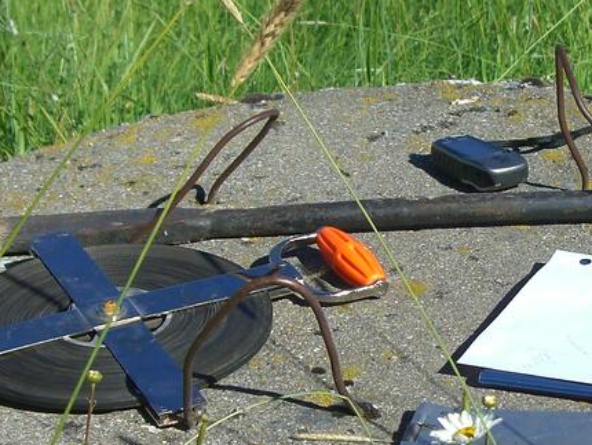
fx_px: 2019
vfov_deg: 12.5
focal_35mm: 118
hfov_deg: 16.6
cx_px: 465
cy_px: 325
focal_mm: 7.9
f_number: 5.6
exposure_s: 1/320
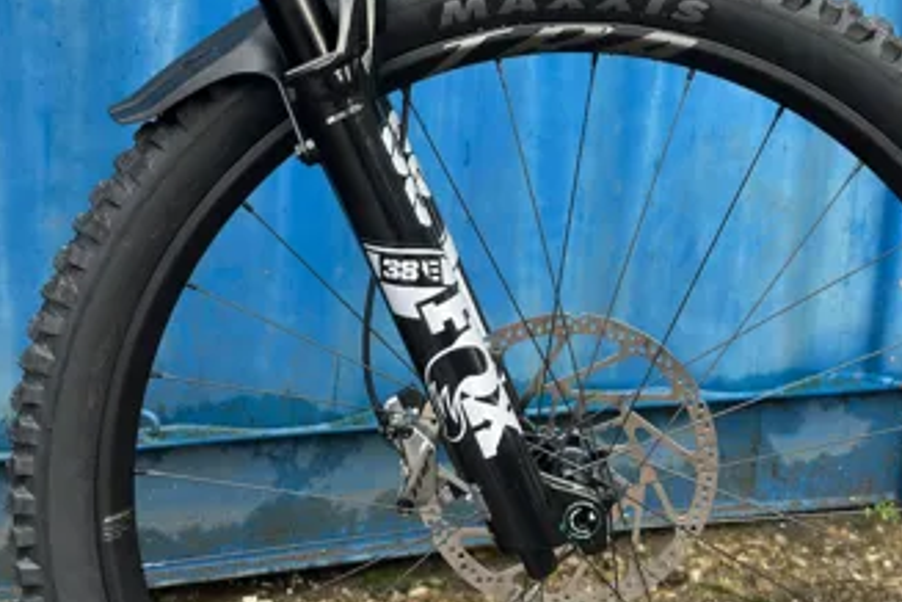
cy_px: 179
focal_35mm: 61
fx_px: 1528
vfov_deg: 22.1
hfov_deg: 32.8
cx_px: 519
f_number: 1.78
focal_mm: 6.86
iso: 100
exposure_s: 1/121
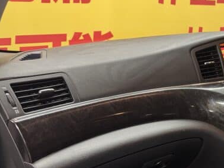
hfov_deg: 33.4
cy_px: 106
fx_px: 330
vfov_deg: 28.4
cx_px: 238
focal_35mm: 51
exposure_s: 1/50
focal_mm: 6.76
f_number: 1.78
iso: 160
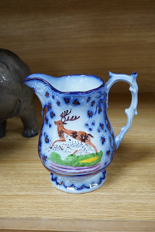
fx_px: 291
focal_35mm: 45
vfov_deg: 43.6
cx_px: 78
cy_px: 116
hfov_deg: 29.9
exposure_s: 1/160
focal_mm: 30
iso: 2500
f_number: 9
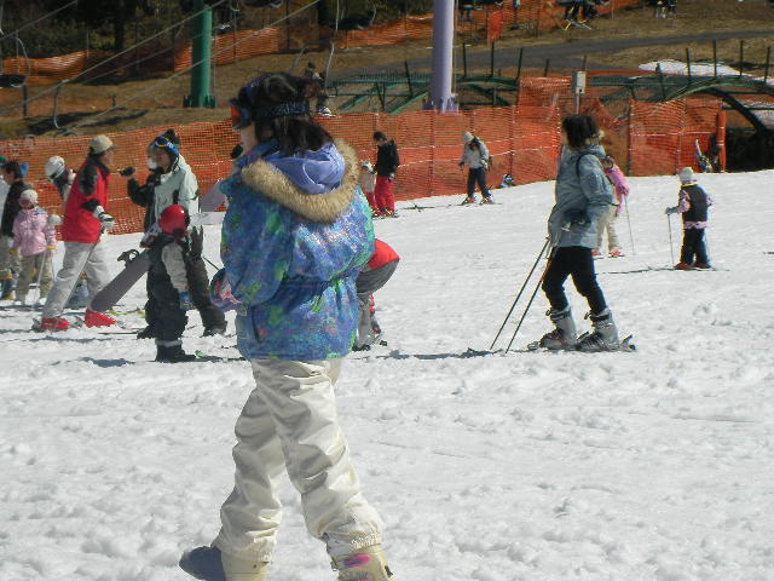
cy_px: 290
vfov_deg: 13.1
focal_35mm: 113
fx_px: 2527
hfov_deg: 17.4
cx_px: 387
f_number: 6.4
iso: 50
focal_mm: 18.7
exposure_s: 1/614
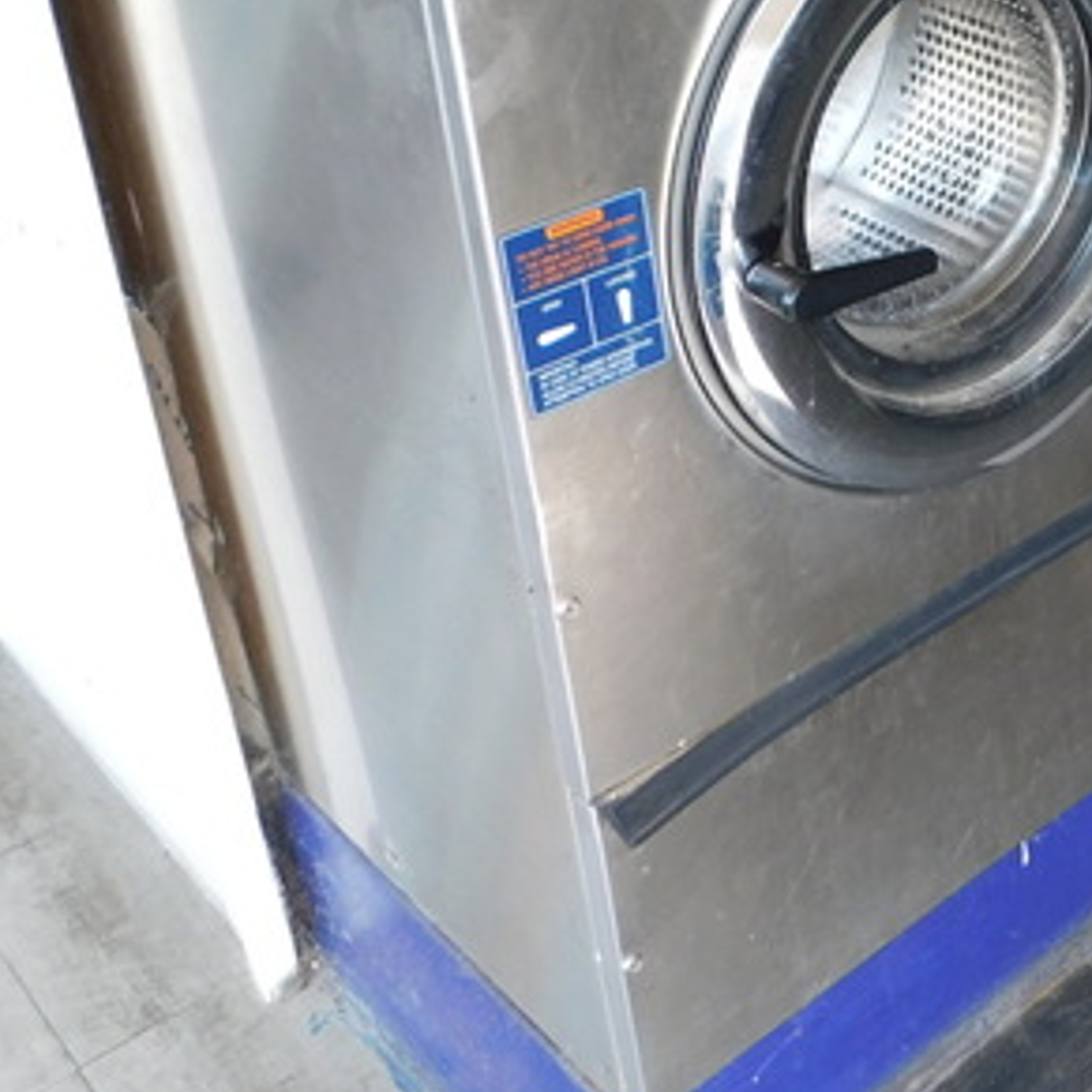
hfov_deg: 27.3
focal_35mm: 54
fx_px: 1927
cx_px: 1357
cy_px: 131
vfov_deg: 30.4
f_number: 3
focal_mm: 4
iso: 125
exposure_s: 1/60
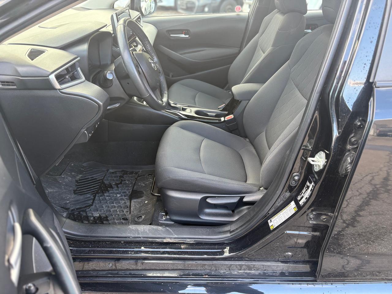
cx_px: 196
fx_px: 294
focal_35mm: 26
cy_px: 147
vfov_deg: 53.1
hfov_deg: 67.3
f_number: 1.6
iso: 100
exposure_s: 1/121
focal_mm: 5.96
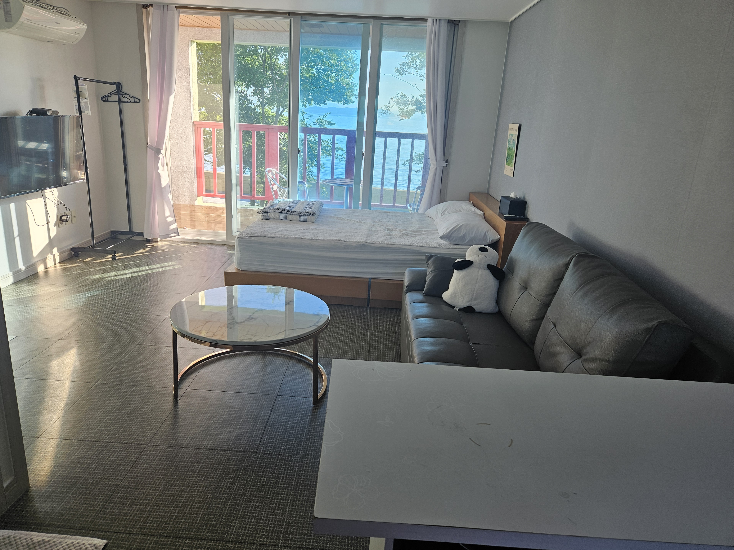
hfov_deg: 71.6
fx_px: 509
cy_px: 275
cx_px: 358
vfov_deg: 56.8
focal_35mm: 24
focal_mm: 5.4
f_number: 1.8
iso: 40
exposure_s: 1/180
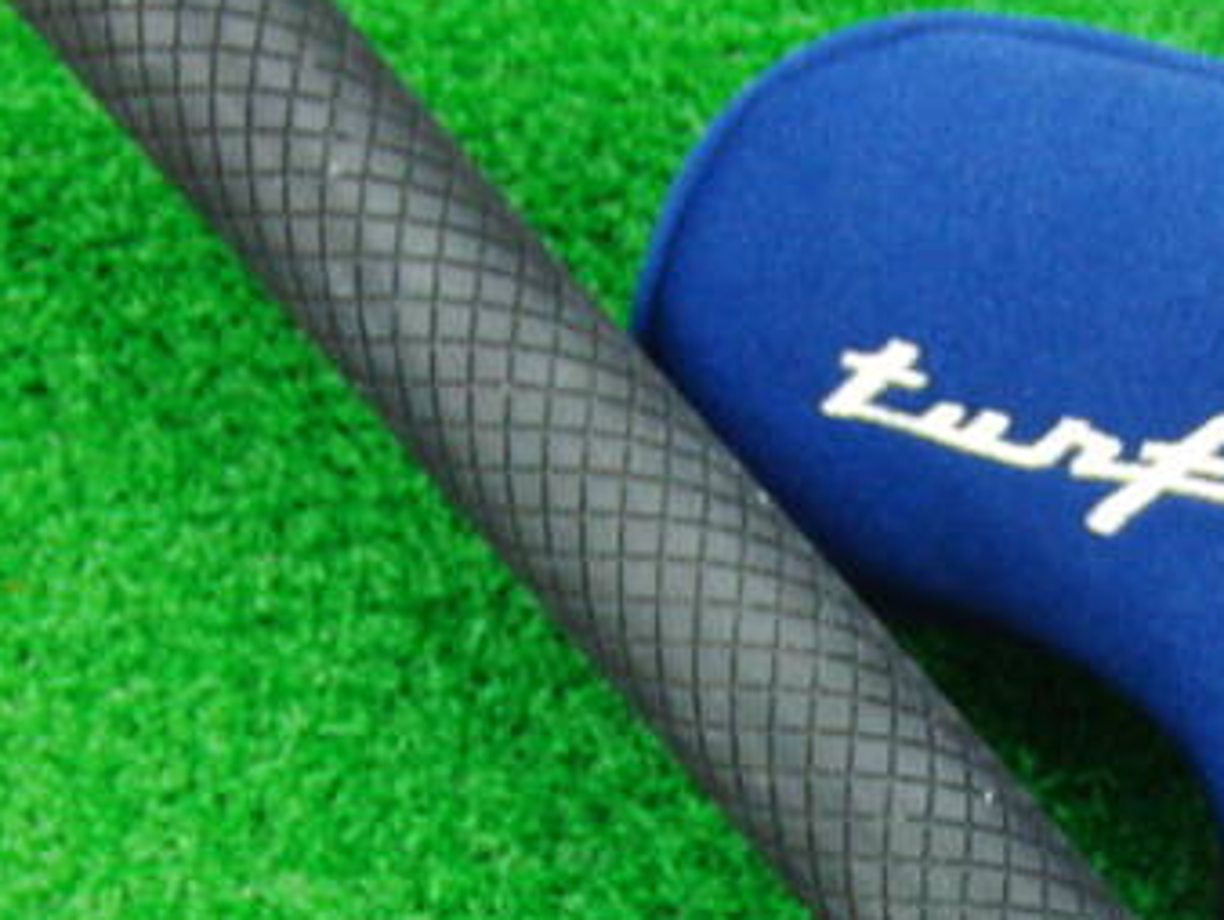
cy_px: 822
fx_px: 2477
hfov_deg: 27.1
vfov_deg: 20.6
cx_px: 1032
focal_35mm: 70
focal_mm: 6.42
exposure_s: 1/20
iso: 400
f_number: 3.6
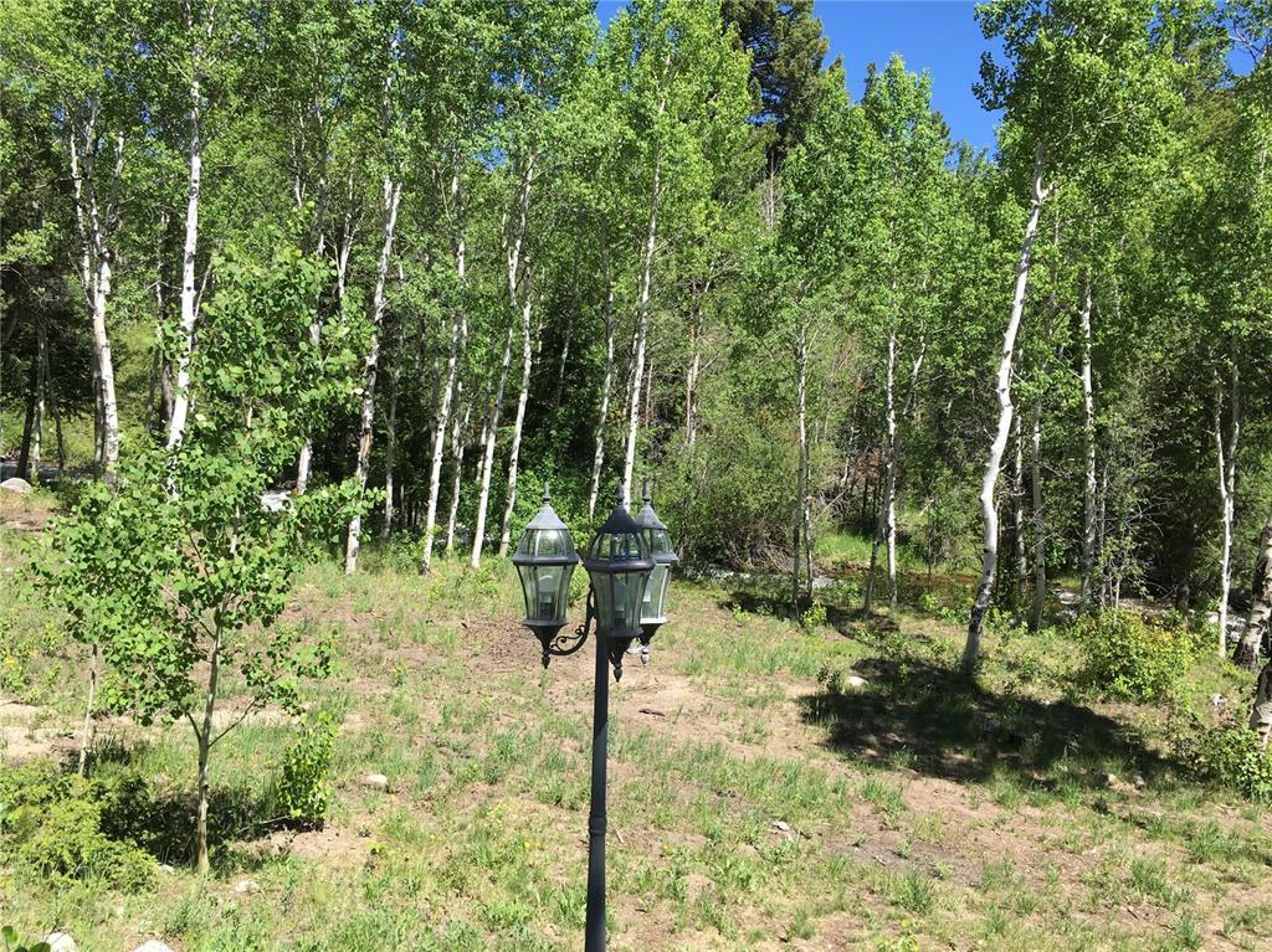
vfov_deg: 48.2
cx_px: 636
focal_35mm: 29
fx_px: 1065
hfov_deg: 61.7
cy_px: 476
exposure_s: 1/810
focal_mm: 4.15
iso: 25
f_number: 2.2
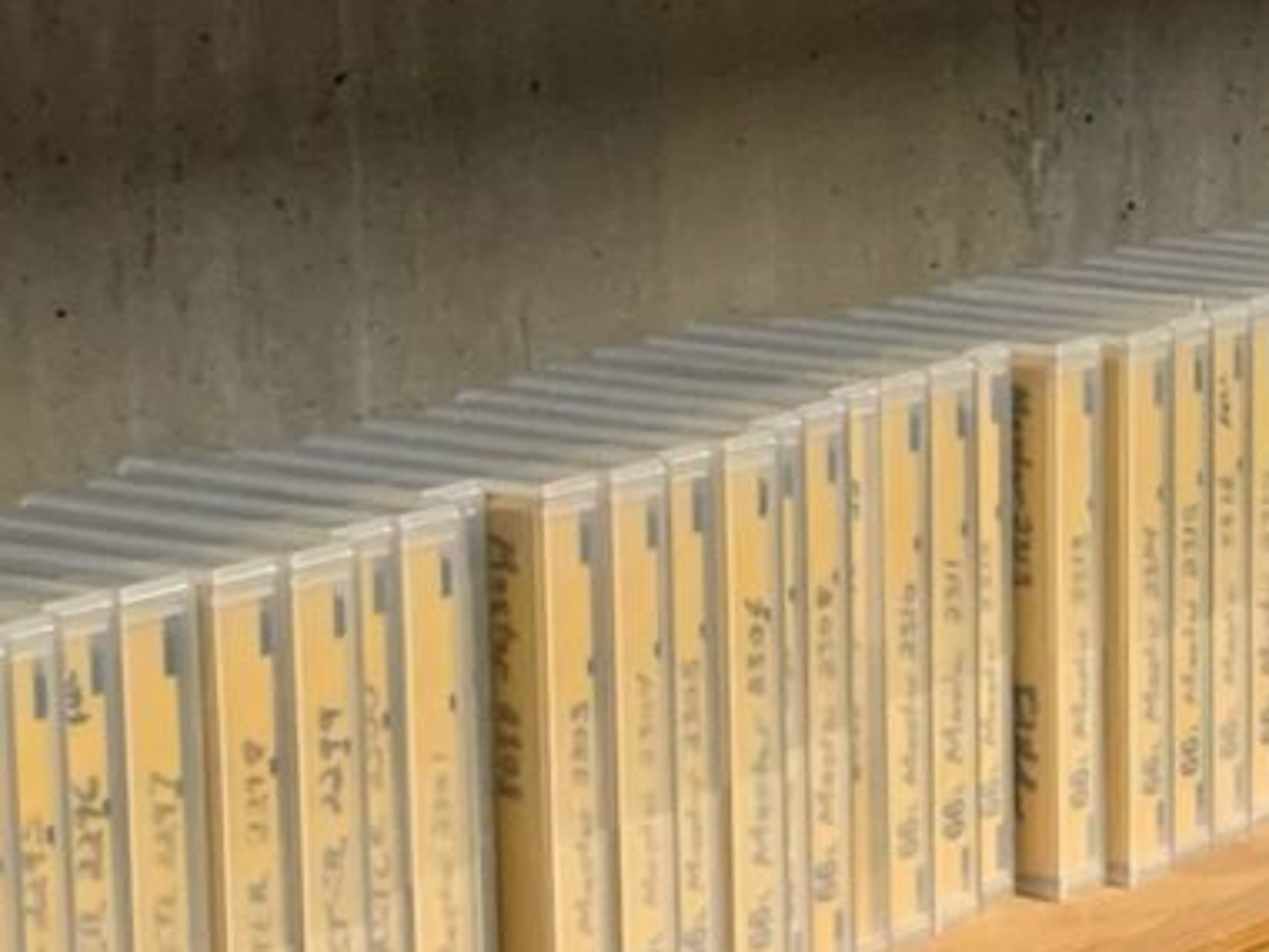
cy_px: 558
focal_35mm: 140
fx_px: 5132
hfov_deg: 14.0
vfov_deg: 10.6
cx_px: 1042
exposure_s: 1/60
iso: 250
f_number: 1.8
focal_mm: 4.25
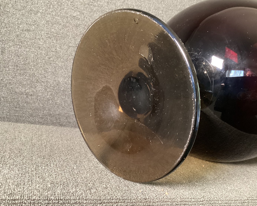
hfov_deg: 54.2
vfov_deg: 44.6
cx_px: 120
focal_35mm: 33
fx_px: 251
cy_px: 102
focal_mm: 3.3
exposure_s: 1/50
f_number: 2.4
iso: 400
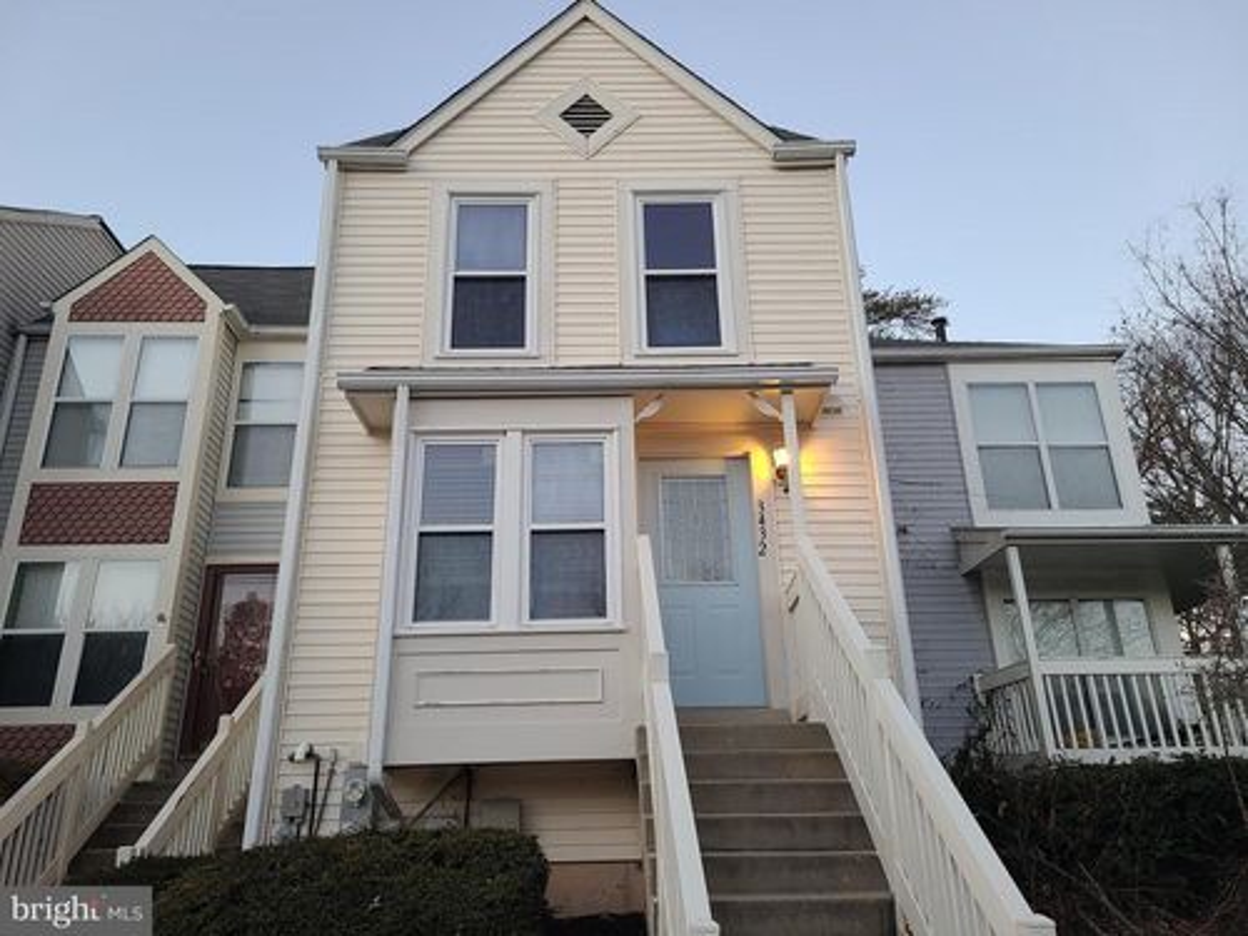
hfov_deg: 67.3
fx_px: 937
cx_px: 624
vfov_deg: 53.1
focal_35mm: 26
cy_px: 468
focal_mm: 5.4
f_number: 1.8
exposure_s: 1/60
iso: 64
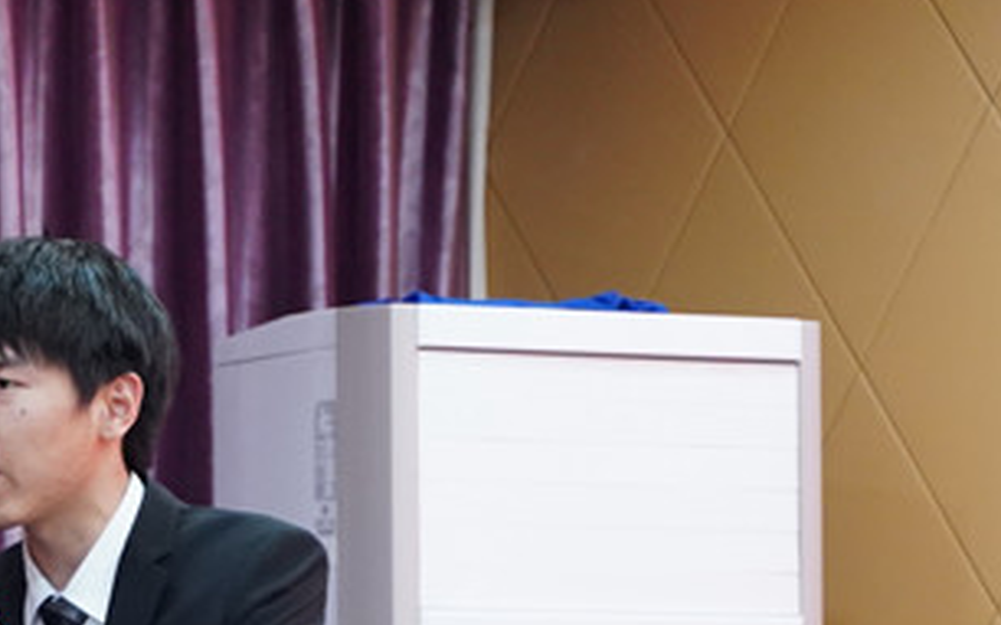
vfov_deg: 5.3
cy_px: 641
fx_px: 6736
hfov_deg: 8.5
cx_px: 137
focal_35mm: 247
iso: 3200
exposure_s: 1/250
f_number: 2.8
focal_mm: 66
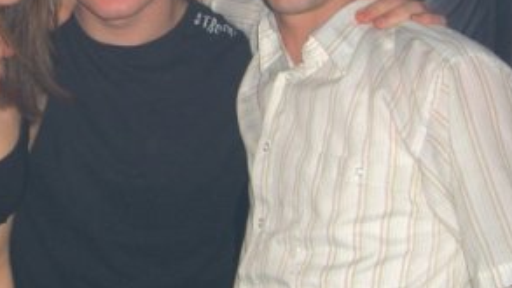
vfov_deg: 9.5
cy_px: 30
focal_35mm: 127
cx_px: 70
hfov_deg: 16.7
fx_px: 1725
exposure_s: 1/60
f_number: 3.6
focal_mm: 11.8
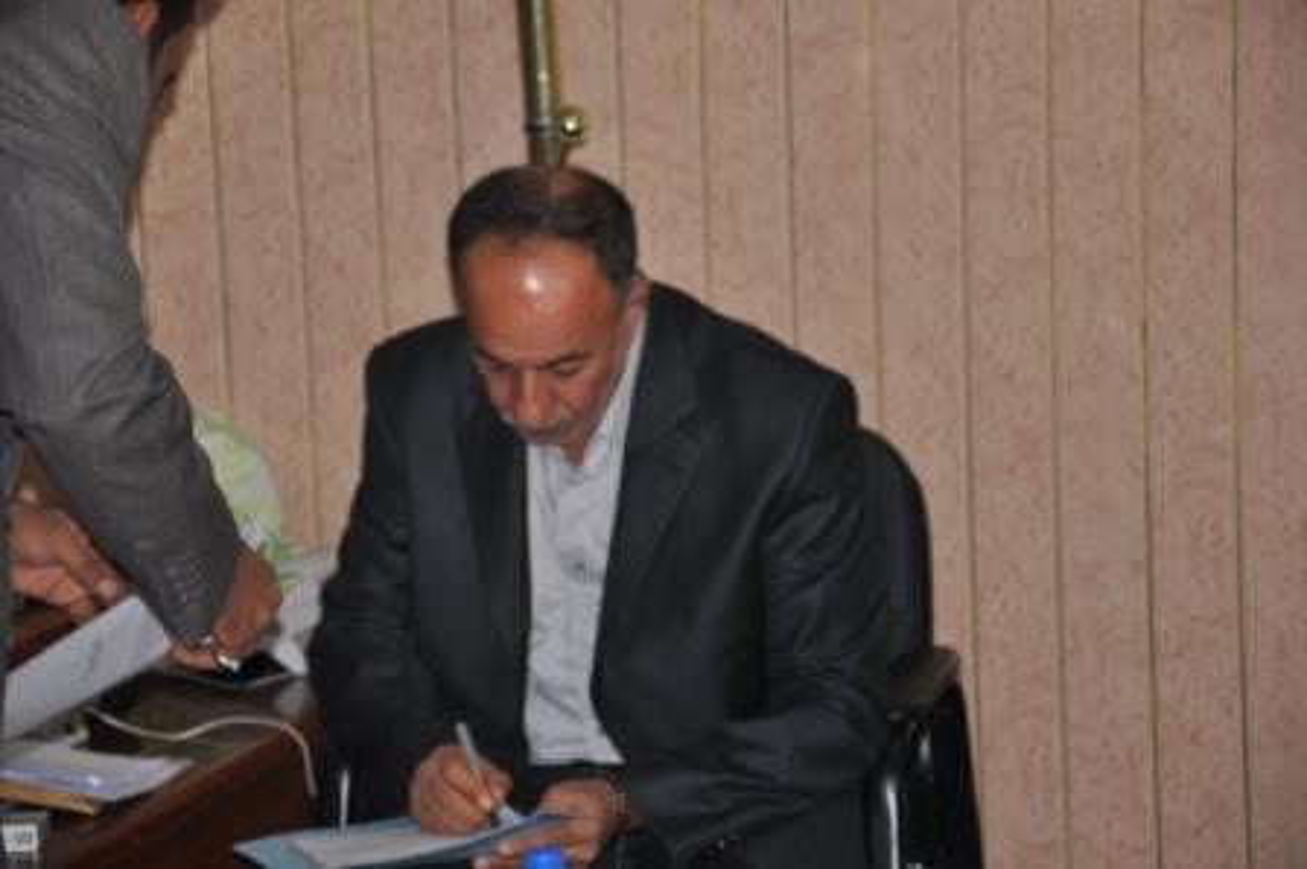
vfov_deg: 10.7
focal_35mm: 128
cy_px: 434
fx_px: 4625
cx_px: 654
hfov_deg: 16.1
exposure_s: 1/60
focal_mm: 85
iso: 200
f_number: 5.6
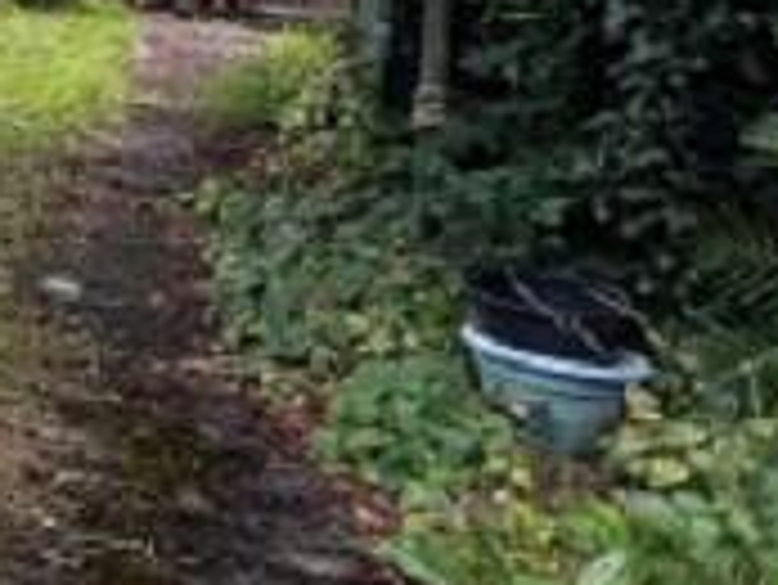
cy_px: -140
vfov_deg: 22.3
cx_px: -814
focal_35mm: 60
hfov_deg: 18.6
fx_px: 1349
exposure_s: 1/99
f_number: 1.8
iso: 32
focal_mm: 1.57
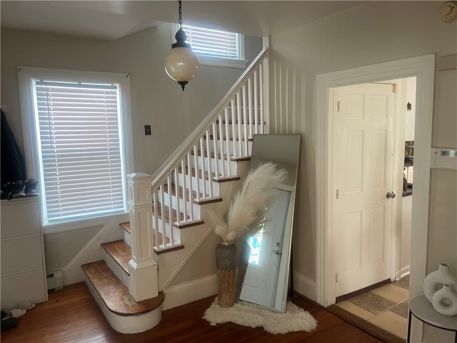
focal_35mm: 26
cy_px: 172
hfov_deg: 67.3
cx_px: 228
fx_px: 343
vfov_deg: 53.1
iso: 125
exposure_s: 1/60
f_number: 1.6
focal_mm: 5.1
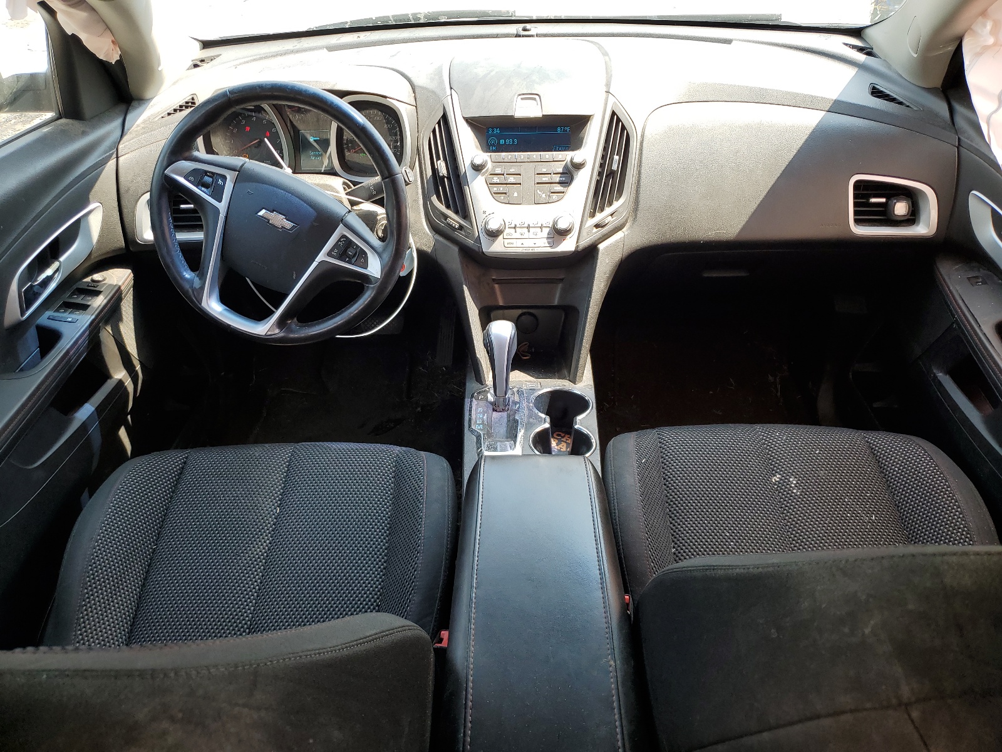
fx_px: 753
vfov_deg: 53.1
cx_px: 501
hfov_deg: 67.3
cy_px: 376
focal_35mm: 26
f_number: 1.5
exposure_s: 1/286
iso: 50
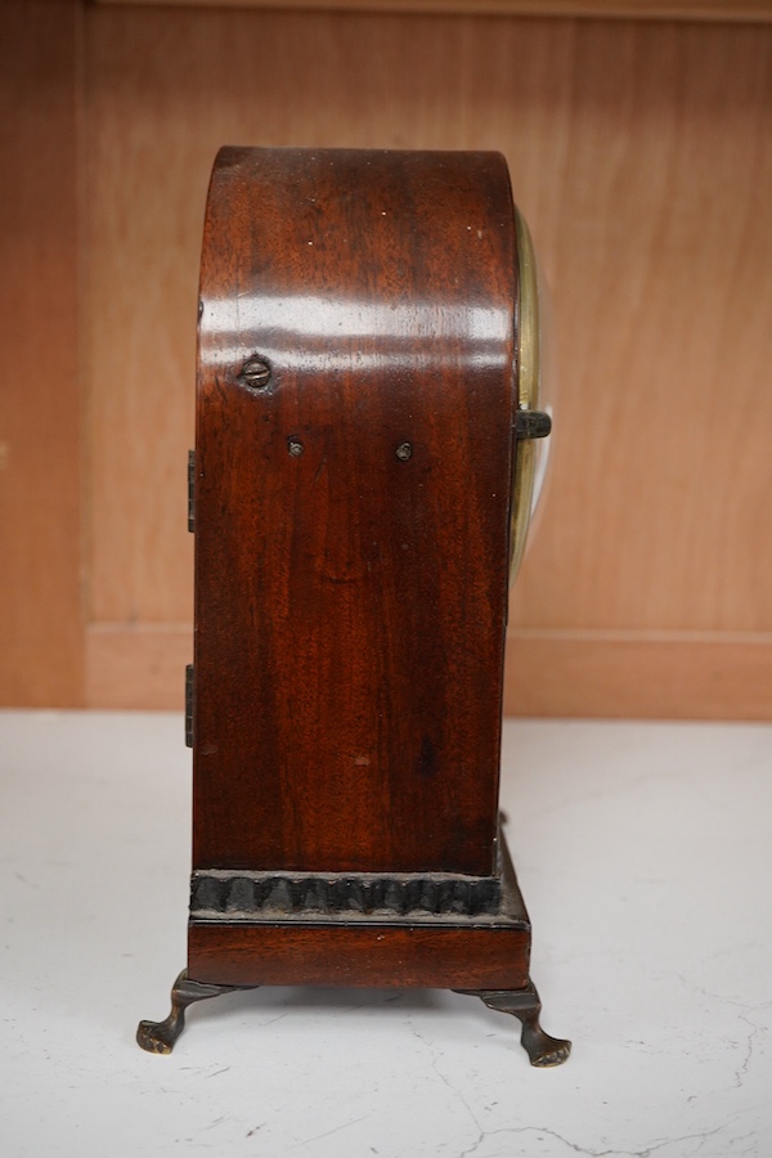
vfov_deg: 43.6
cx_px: 386
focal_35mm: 45
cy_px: 579
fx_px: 1447
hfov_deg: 29.9
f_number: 7.1
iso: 1250
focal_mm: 30
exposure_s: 1/125
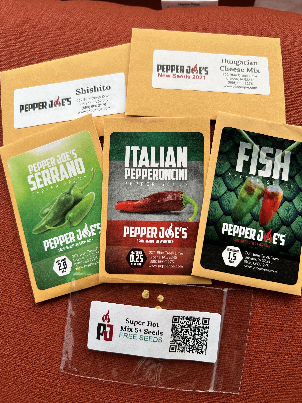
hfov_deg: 53.1
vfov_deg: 67.3
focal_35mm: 26
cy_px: 202
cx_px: 151
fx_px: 302
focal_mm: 5.7
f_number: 1.5
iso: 100
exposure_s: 1/121
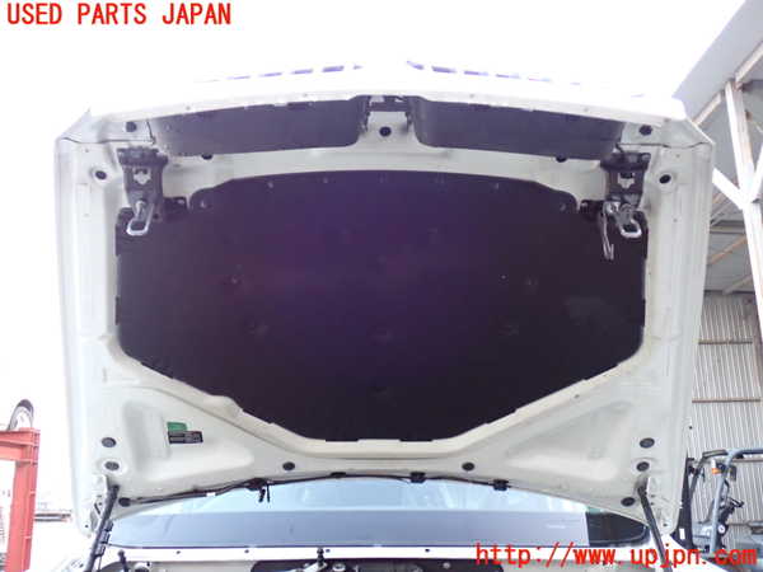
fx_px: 794
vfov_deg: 39.7
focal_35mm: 36
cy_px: 286
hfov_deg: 51.4
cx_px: 382
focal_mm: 6.37
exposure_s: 1/30
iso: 800
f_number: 2.5
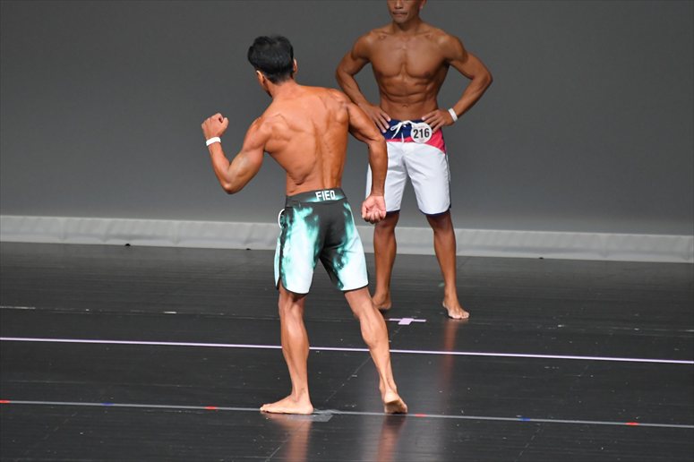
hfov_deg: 5.5
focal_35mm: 375
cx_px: 347
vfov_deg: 3.7
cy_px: 231
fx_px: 7226
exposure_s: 1/400
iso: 5000
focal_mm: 250
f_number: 5.6
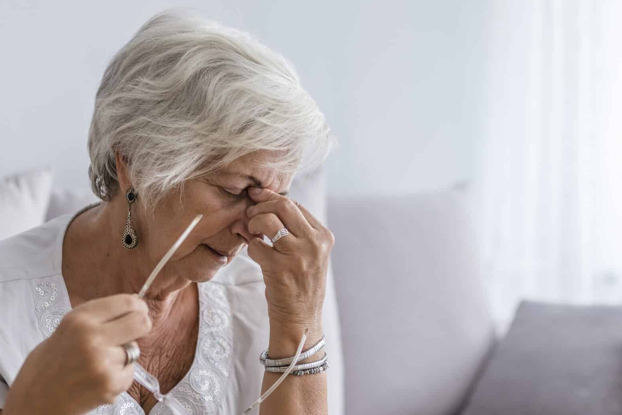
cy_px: 240
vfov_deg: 24.2
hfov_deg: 35.6
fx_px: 968
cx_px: 323
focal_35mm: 56
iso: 200
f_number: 2
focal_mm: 35
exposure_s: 1/160
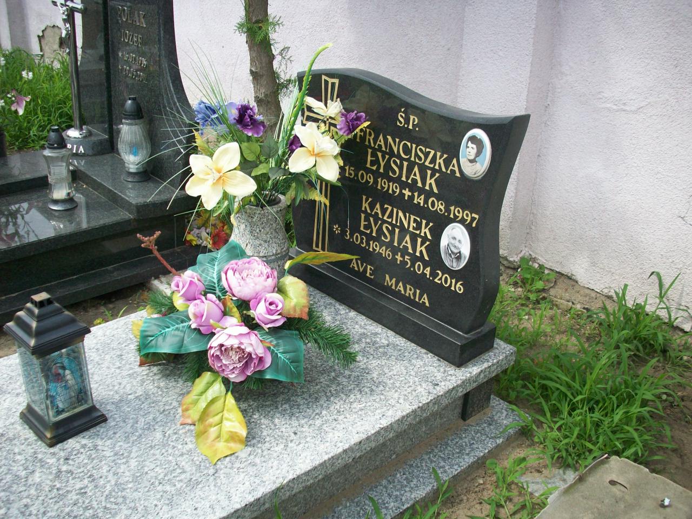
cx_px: 346
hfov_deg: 50.1
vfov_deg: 38.7
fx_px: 740
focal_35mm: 37
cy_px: 260
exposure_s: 1/709
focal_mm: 6.2
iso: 80
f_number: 2.8
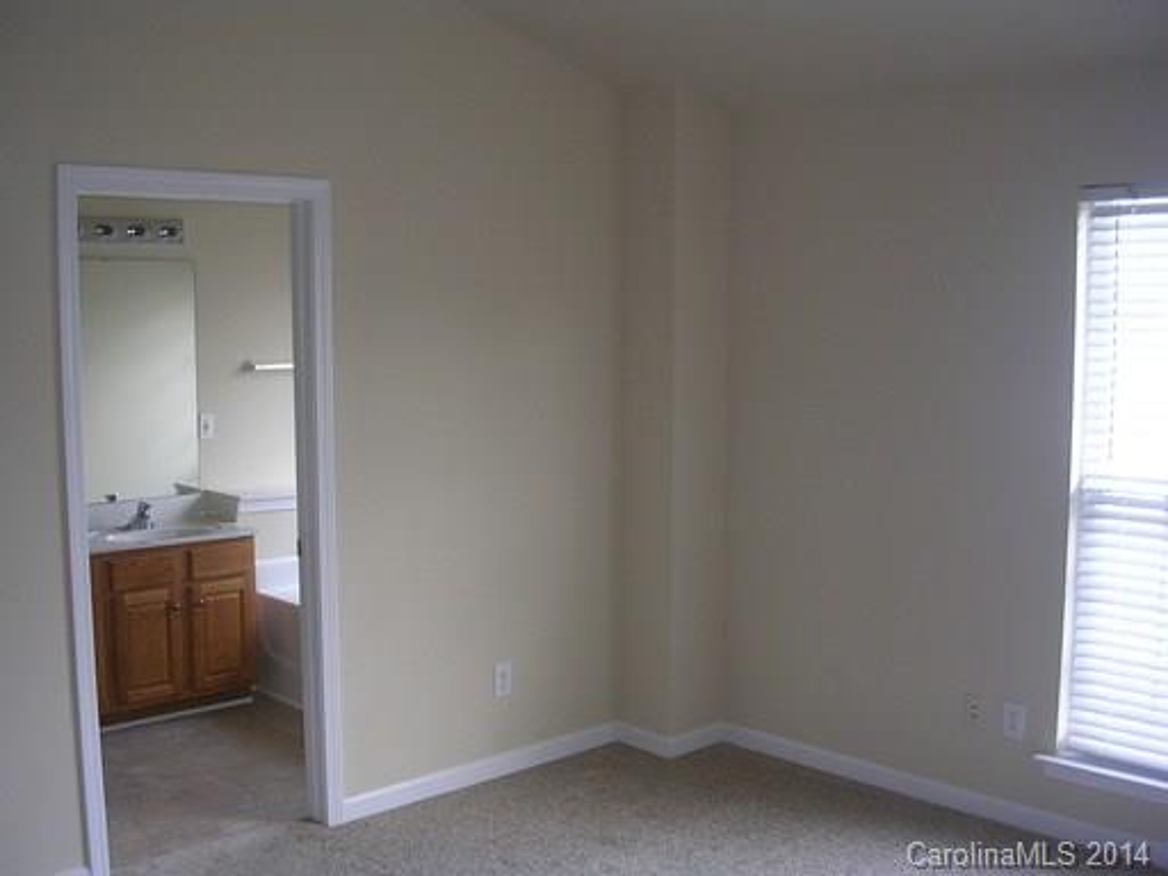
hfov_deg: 49.0
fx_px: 1282
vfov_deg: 37.7
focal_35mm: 38
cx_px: 584
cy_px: 438
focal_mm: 5.8
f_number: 2.8
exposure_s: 1/30
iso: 50
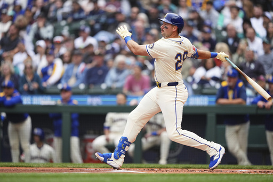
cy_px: 91
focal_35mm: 400
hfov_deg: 5.2
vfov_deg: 3.4
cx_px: 136
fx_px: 3032
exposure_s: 1/5000
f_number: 2.8
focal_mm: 400
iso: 1250
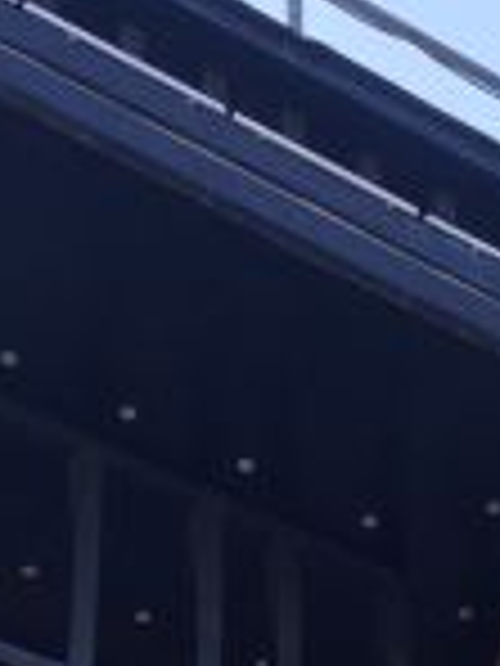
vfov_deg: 13.4
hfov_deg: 10.4
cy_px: 1062
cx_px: 777
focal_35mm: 137
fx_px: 2638
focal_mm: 4.15
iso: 32
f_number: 2.2
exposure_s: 1/807
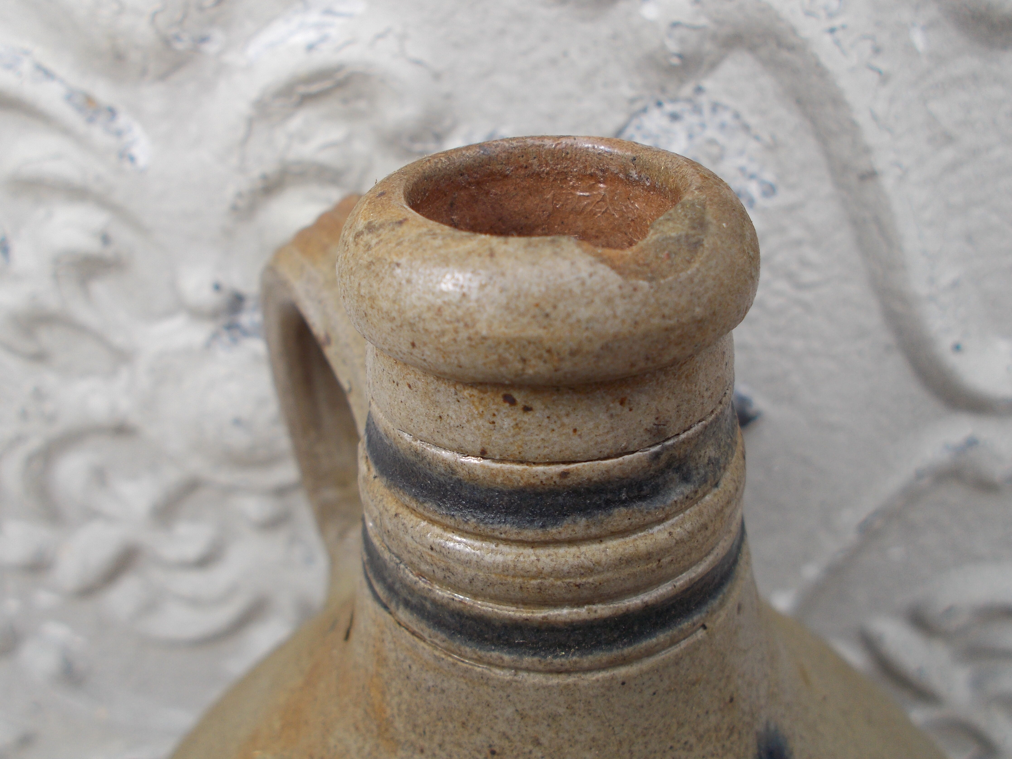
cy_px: 378
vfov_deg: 45.4
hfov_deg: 58.3
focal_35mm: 31
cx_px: 501
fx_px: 906
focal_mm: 5.3
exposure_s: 1/125
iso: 80
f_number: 3.4
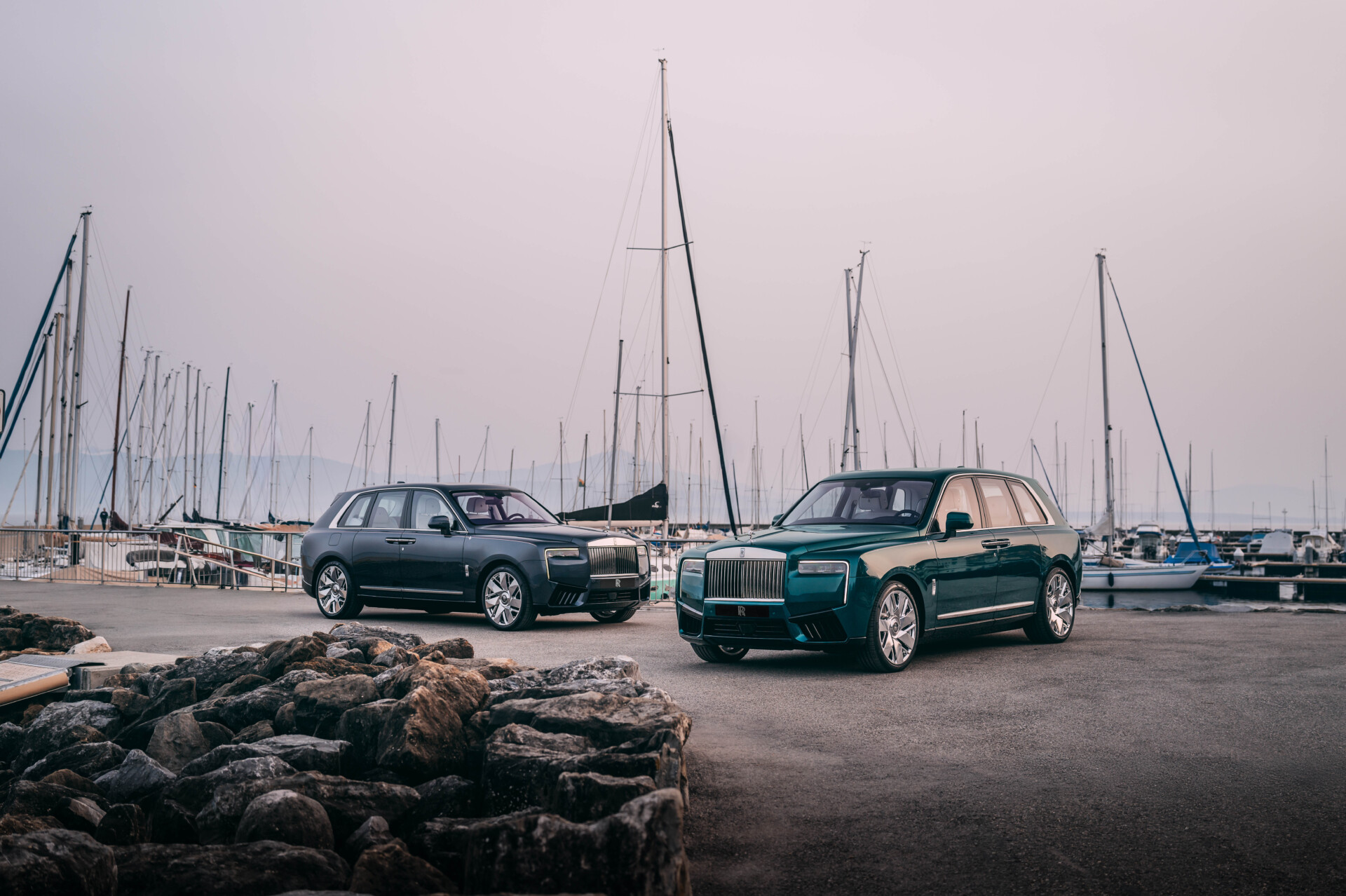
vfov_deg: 31.2
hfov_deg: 45.5
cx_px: 673
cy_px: 448
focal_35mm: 43
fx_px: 1607
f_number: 2.8
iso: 100
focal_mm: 43
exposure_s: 1/30
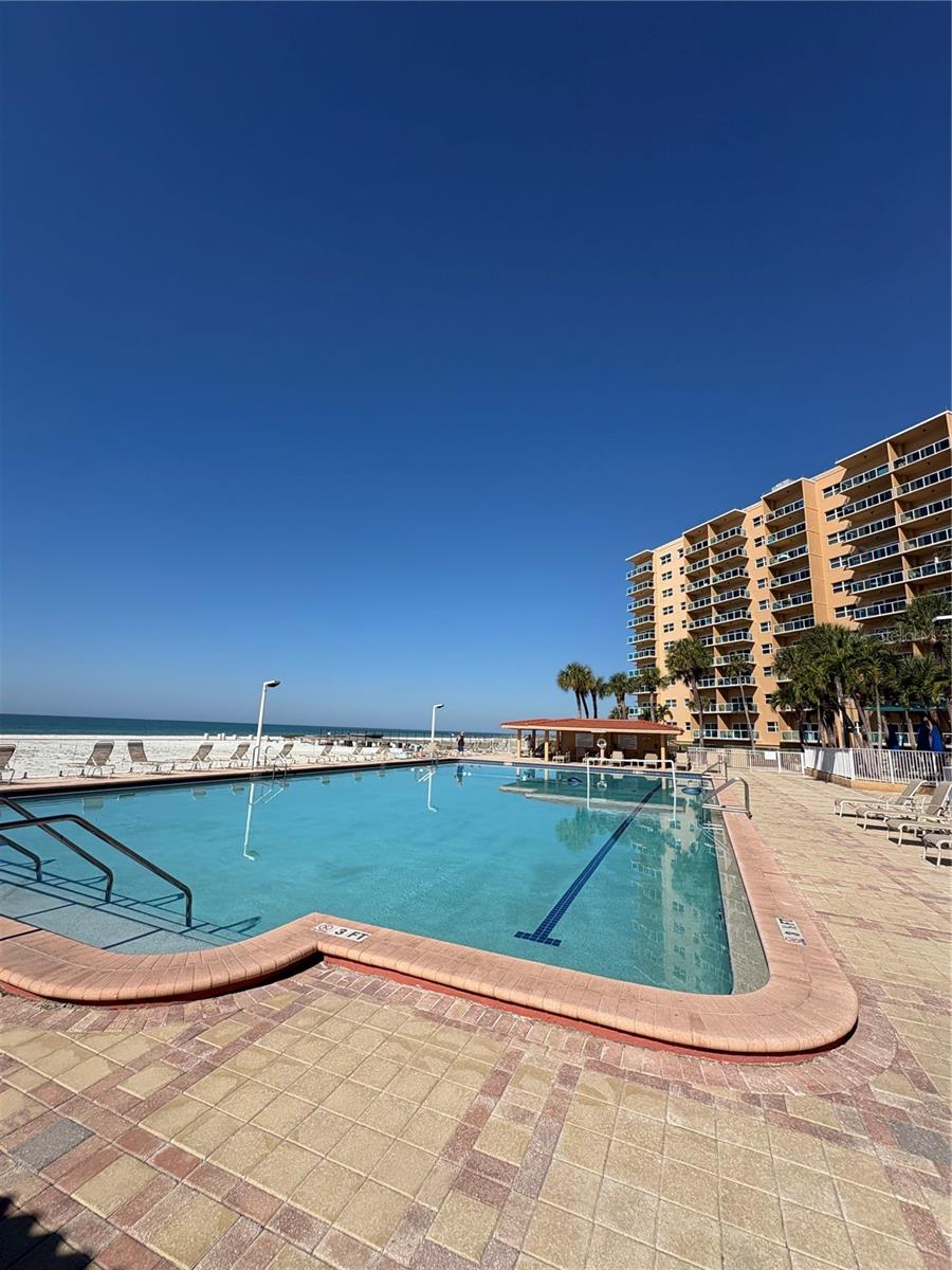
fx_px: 513
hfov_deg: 85.7
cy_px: 635
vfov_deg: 102.1
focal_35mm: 14
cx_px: 476
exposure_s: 1/4132
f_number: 2.2
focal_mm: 2.22
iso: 50
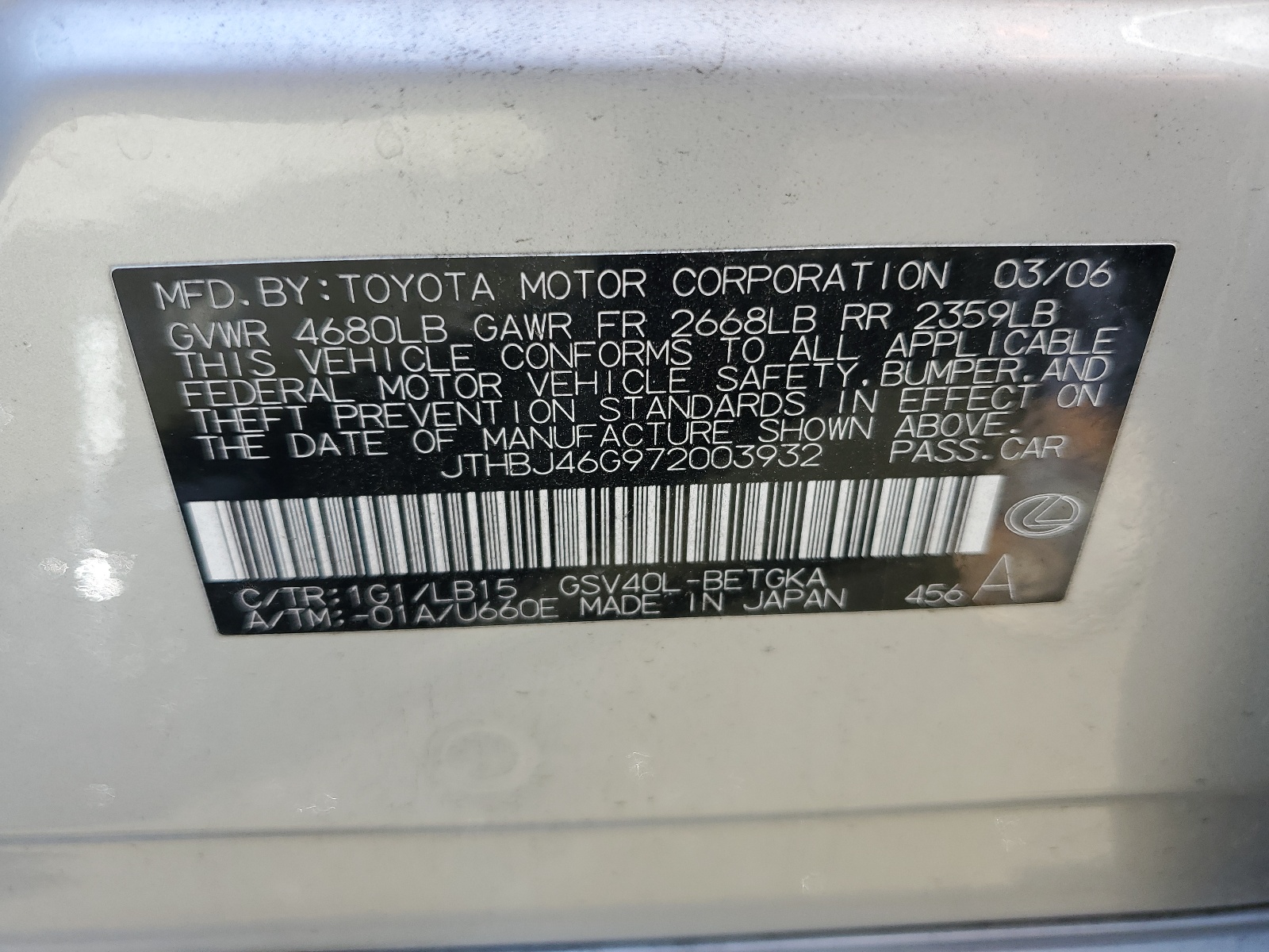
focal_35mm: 26
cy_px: 476
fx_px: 953
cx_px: 634
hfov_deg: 67.3
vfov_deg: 53.1
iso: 50
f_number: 1.5
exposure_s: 1/179
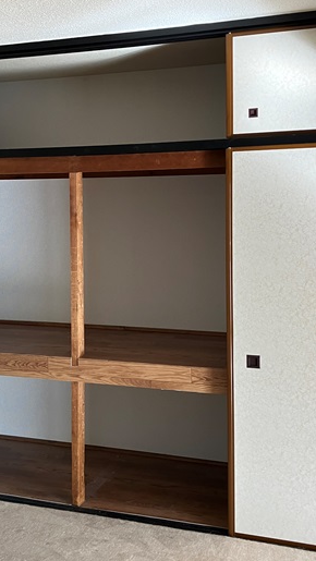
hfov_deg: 26.4
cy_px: 246
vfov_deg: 45.4
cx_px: 114
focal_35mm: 45
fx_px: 670
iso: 100
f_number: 1.8
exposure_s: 1/60
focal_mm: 3.99
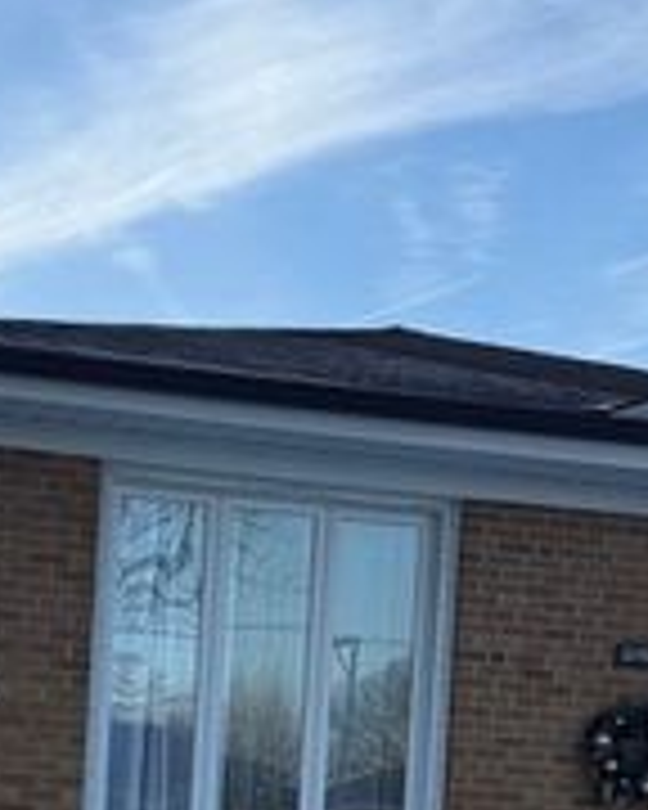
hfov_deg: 17.6
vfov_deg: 20.8
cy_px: 911
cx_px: 158
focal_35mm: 87
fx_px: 2086
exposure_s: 1/1653
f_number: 1.78
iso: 80
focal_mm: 6.76
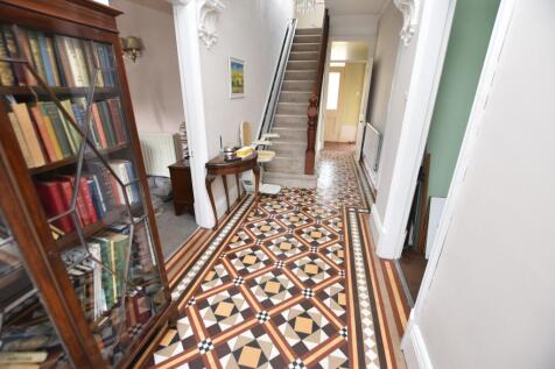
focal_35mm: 15
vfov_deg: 77.3
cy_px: 184
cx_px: 278
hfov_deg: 100.4
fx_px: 231
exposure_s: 1/15
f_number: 3.5
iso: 360
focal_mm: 10
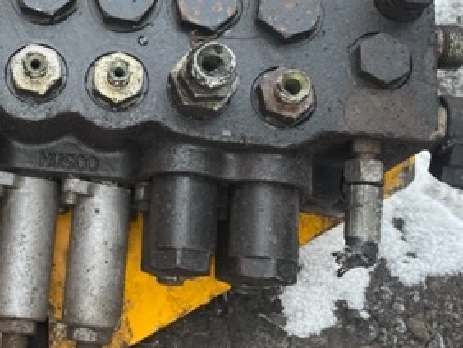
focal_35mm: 59
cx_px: 54
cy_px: 97
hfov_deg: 31.3
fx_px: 790
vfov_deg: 24.6
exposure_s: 1/121
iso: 80
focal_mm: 4.2
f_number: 1.6
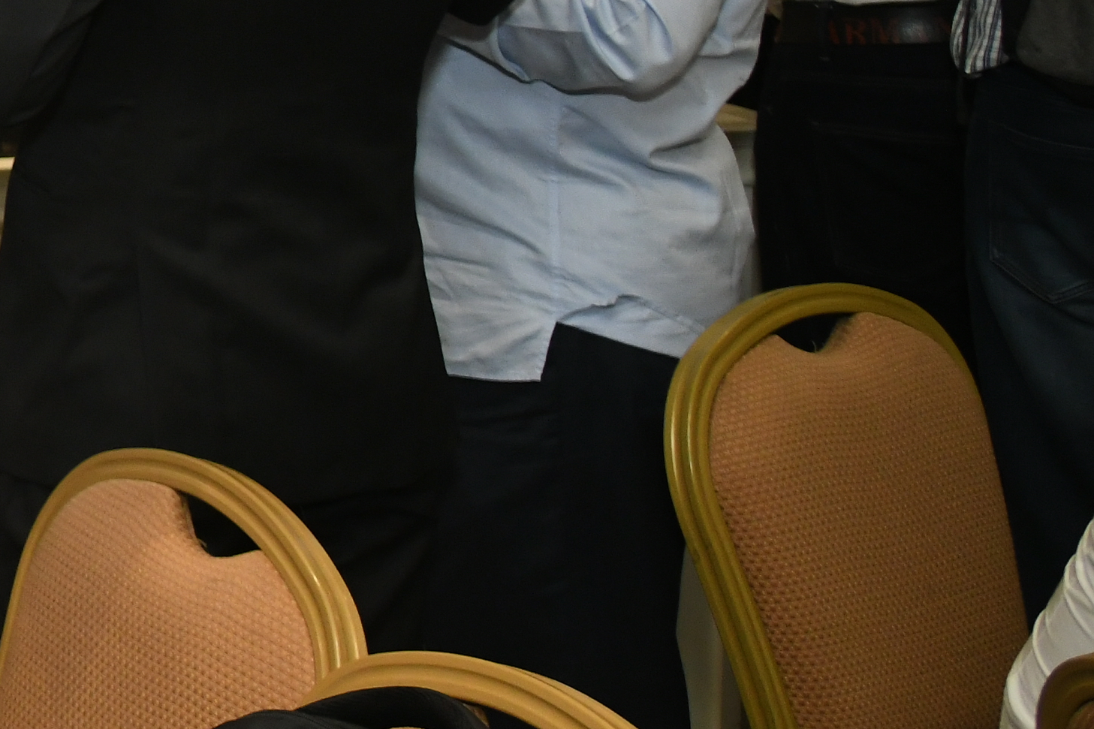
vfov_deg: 12.9
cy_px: -285
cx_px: -1213
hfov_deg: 15.3
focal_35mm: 102
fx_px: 3099
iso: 1250
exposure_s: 1/160
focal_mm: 24
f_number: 4.5
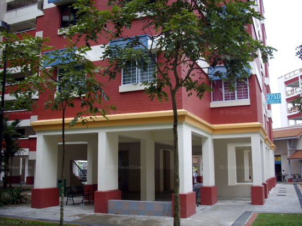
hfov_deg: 50.2
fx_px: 323
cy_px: 113
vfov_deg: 38.6
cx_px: 151
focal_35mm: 37
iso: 80
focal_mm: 6.2
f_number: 2.8
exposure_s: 1/320
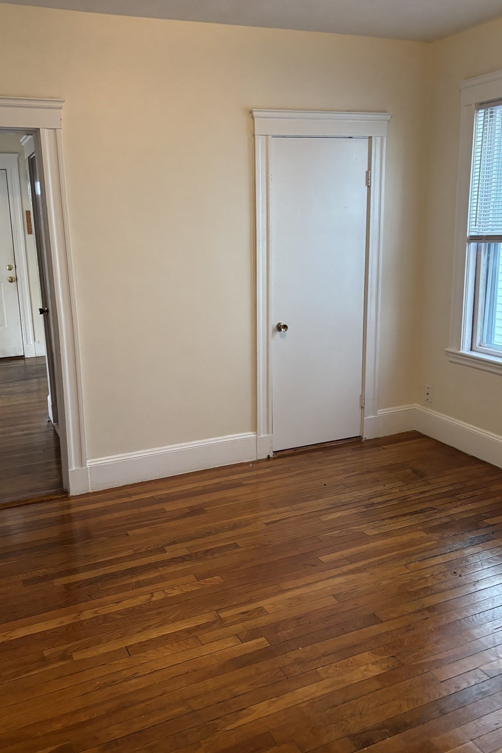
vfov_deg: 61.9
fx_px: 628
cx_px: 211
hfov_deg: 43.5
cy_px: 358
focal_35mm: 30
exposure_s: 1/60
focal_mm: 5.96
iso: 250
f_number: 1.6
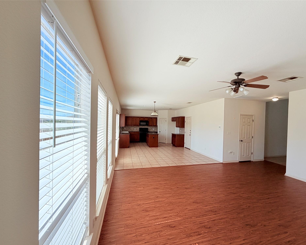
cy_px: 126
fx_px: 136
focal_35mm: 15
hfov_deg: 96.6
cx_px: 164
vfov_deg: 84.0
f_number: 2.2
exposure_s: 1/323
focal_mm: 2.22
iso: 50
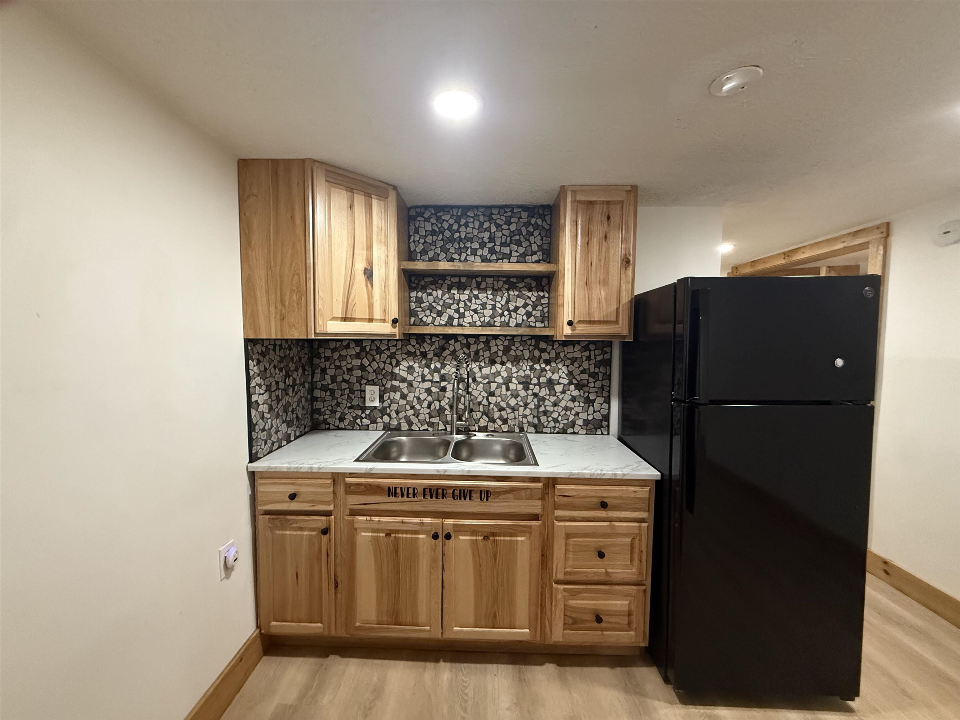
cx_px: 480
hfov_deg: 102.1
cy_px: 360
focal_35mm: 14
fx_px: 388
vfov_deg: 85.7
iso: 640
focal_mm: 2.22
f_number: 2.2
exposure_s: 1/60
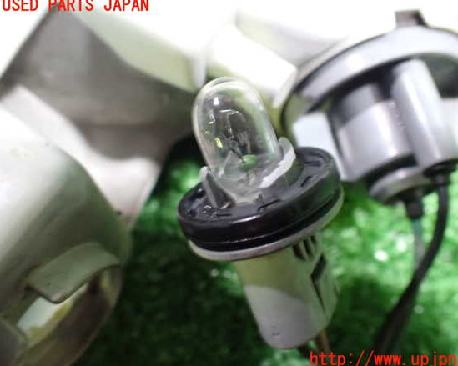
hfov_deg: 55.6
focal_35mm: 32
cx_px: 248
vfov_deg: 45.8
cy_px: 183
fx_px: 434
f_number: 2.3
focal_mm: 5.4
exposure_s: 1/30
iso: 1250
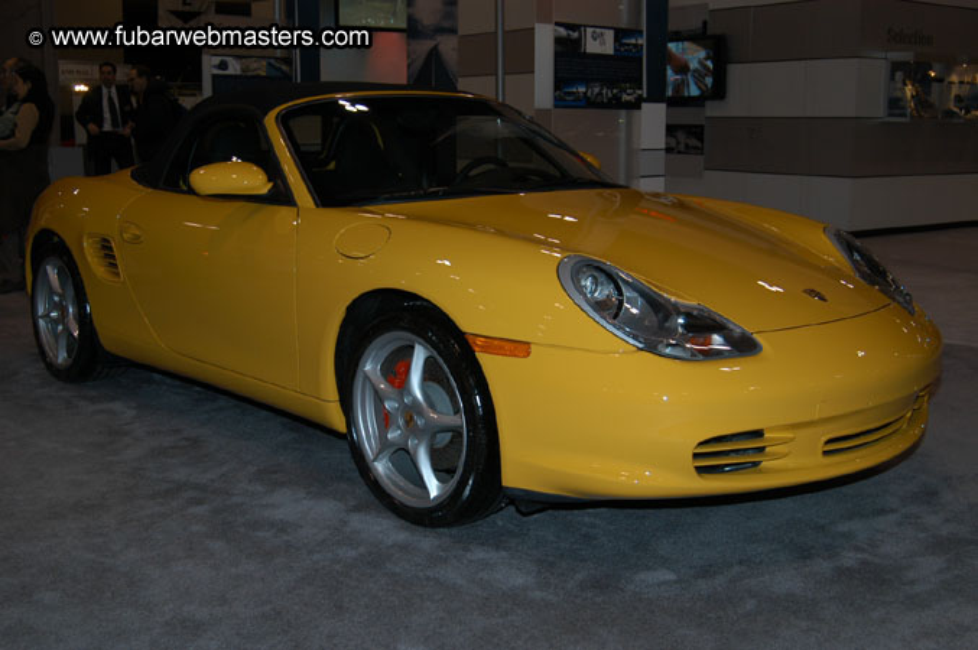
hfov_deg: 53.2
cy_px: 325
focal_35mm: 36
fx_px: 977
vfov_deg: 36.8
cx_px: 489
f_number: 5
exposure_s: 1/60
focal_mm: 24
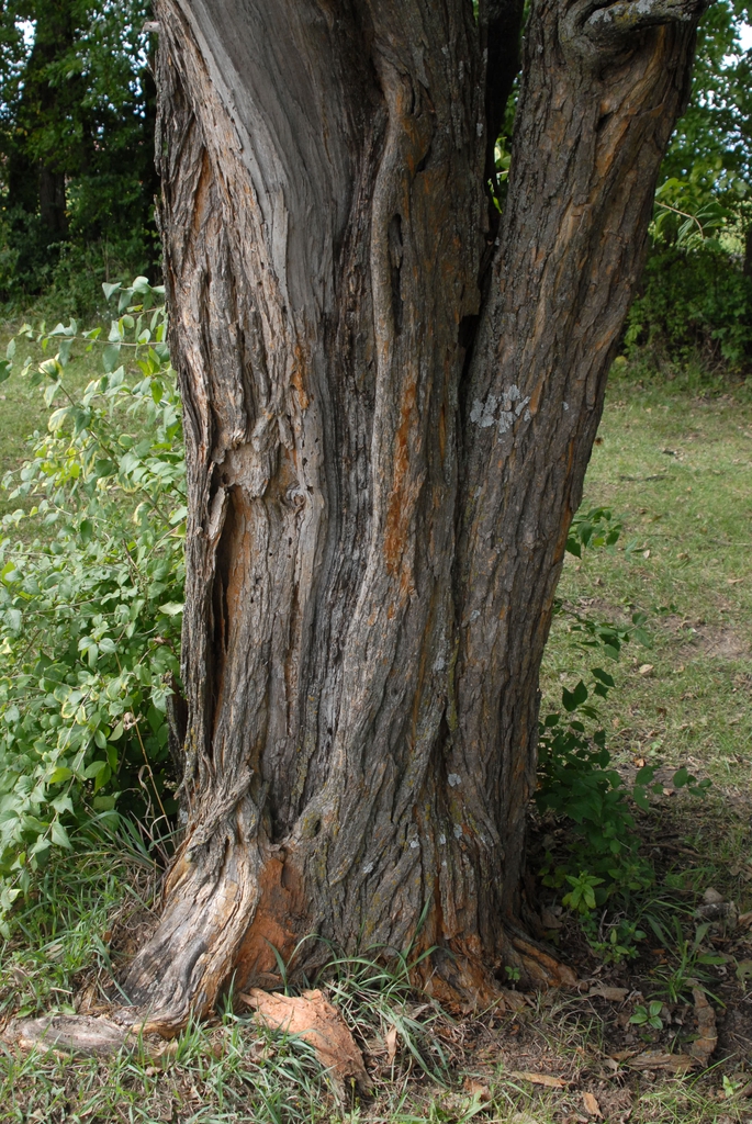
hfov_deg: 32.0
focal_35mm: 42
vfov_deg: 46.4
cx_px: 376
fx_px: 1313
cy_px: 562
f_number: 7.1
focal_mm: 28
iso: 400
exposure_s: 1/180
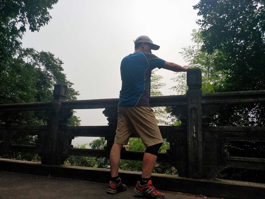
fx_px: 245
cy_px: 100
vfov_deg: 44.2
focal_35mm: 32
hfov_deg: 56.8
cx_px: 132
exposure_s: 1/443
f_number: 2
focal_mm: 4.5
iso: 100
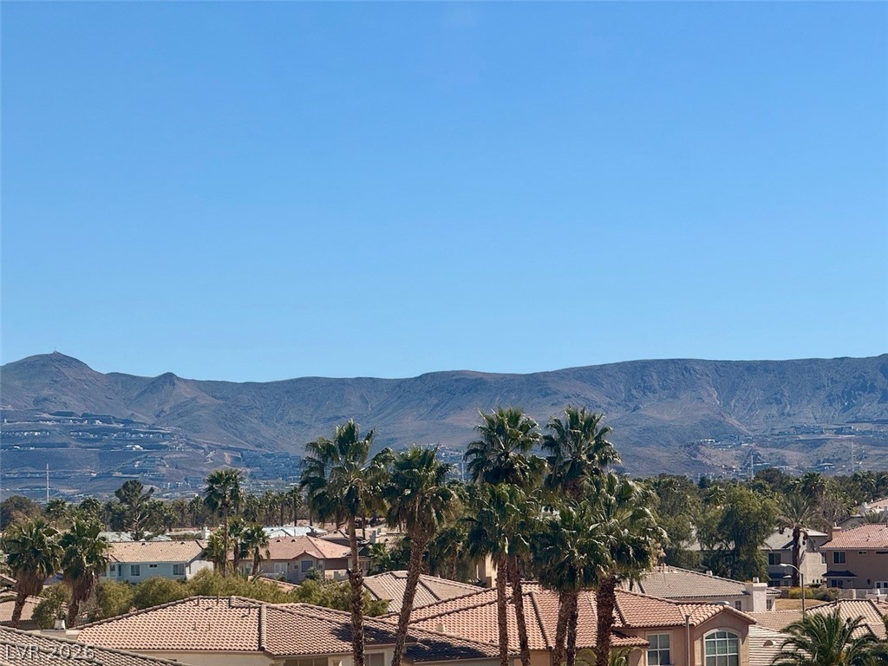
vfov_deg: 12.3
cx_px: 444
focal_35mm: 120
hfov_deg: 16.4
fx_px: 3078
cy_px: 333
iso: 64
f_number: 2.8
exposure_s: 1/2525
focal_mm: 15.66
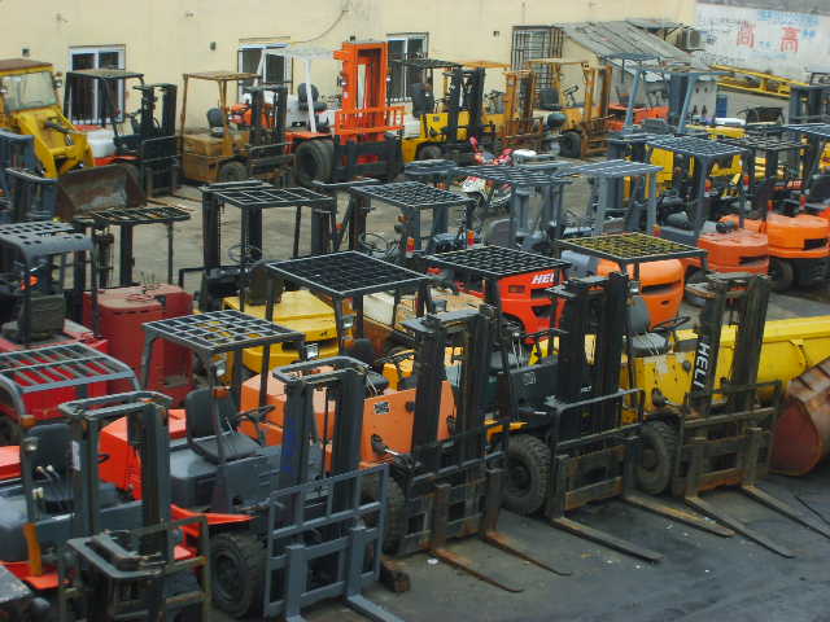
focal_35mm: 72
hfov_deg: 27.0
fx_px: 1726
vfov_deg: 20.4
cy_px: 311
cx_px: 415
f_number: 3.9
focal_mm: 12
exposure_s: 1/60
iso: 50
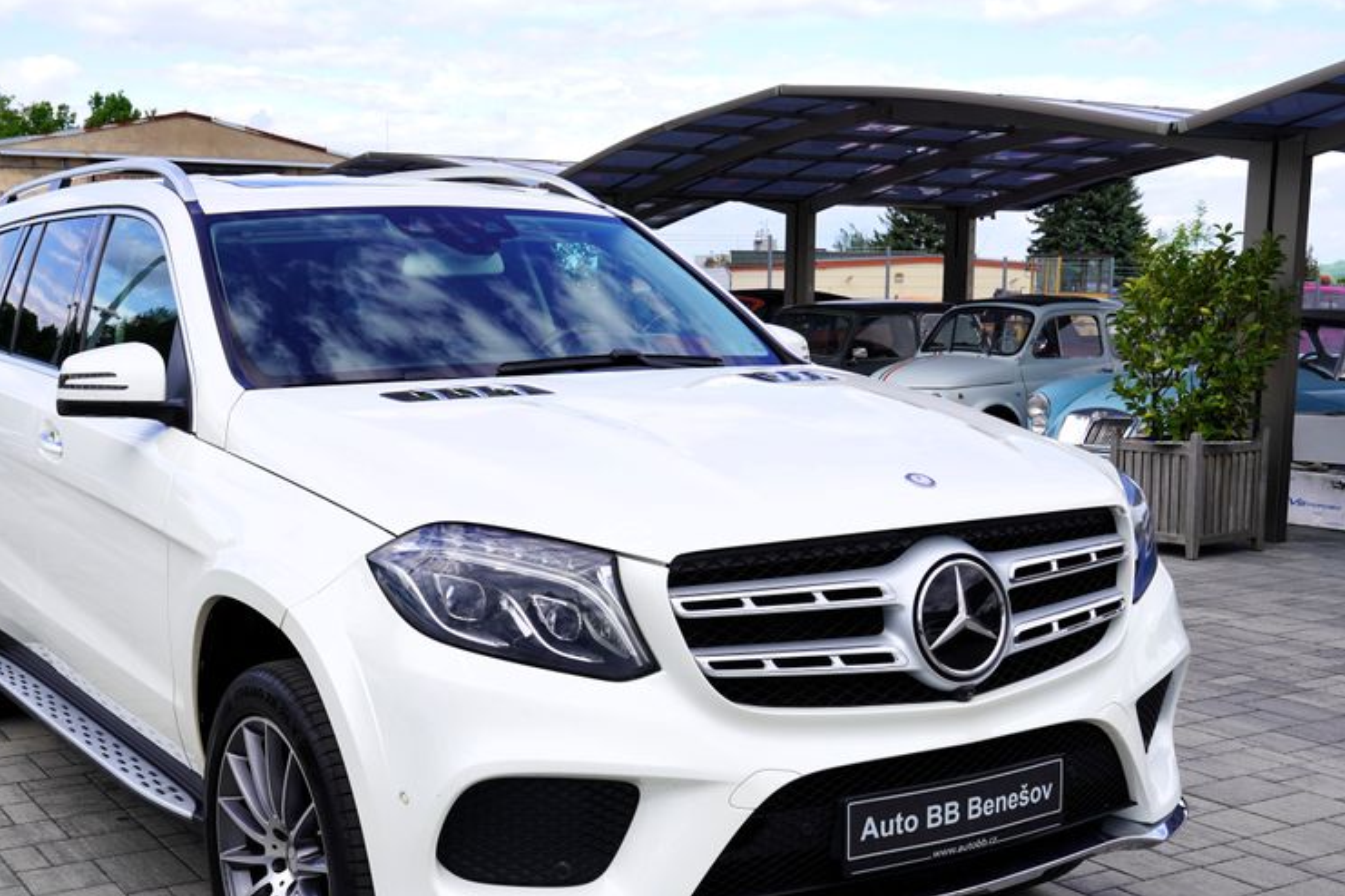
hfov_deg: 41.7
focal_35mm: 47
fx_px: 1756
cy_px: 572
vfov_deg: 28.5
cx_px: 535
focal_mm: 34
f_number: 9
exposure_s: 1/125
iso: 100
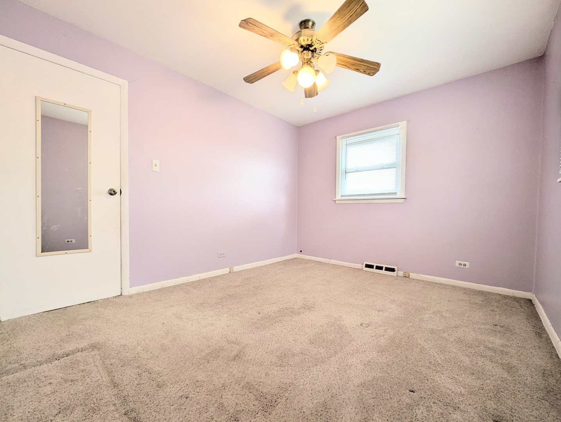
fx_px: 211
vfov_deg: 90.1
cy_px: 211
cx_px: 280
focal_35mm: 13
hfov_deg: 106.1
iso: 74
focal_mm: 1.95
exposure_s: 1/120
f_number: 2.2
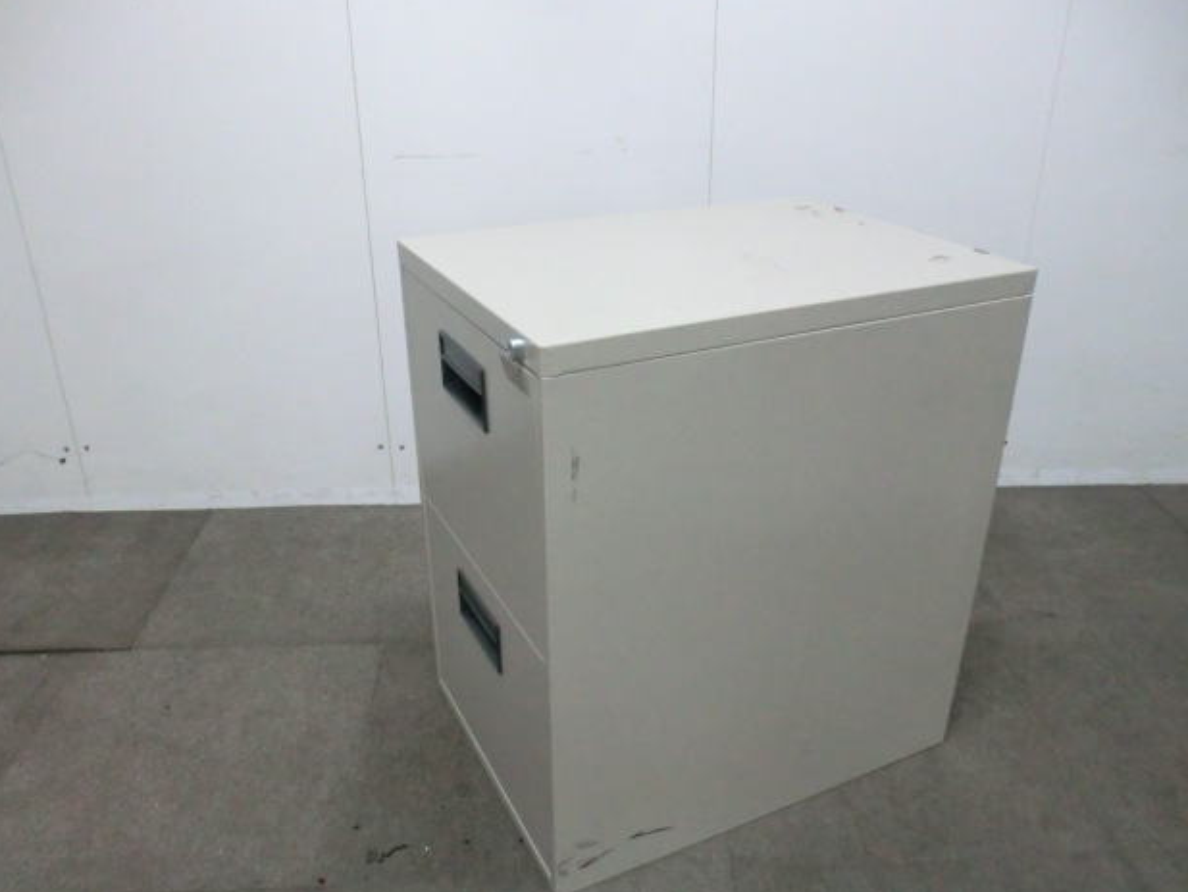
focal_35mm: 28
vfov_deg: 49.8
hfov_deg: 63.4
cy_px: 457
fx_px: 961
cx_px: 605
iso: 500
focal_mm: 4.9
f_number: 3.2
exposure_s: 1/60
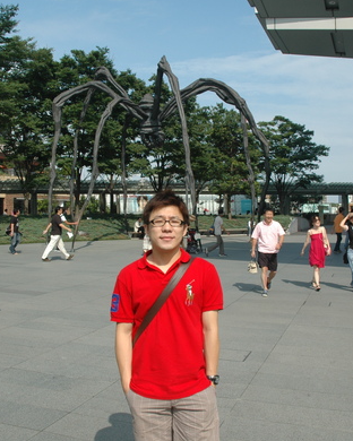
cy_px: 218
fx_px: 509
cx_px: 166
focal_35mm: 39
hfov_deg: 38.2
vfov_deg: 46.8
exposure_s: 1/320
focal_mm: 18
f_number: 9
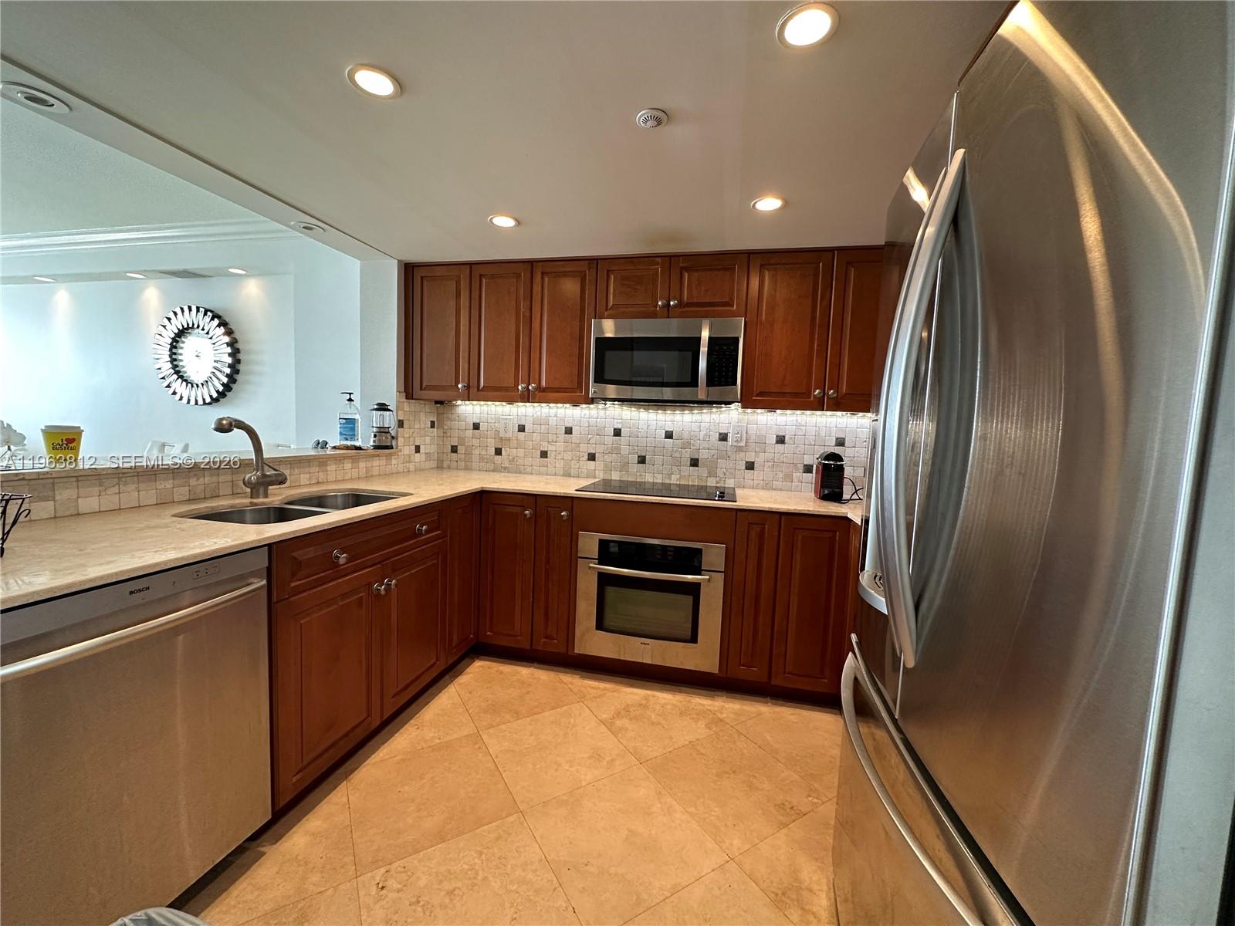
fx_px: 499
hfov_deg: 102.1
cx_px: 618
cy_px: 463
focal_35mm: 14
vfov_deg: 85.7
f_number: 2.2
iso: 200
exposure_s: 1/60
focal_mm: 2.22
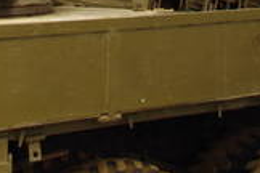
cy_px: -163
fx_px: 1199
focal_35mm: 166
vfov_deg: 7.9
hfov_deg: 12.4
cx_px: 136
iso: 800
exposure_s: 1/60
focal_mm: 28
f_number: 8
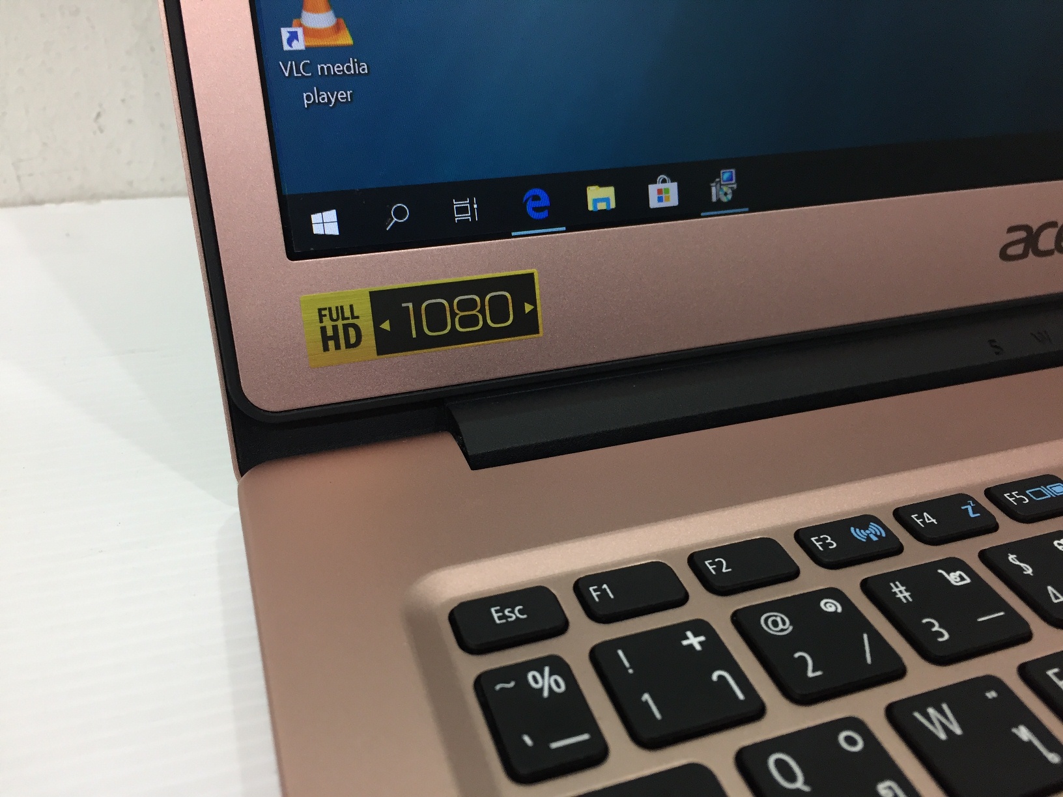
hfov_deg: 61.7
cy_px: 398
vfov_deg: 48.2
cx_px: 532
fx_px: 891
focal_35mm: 29
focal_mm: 4.15
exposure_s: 1/33
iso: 100
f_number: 2.2
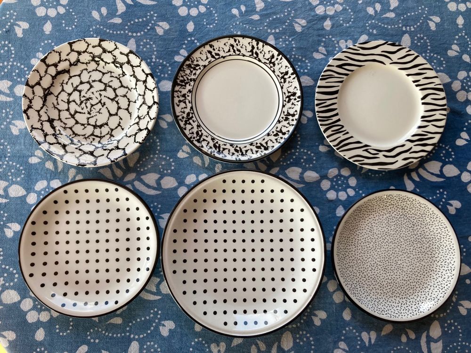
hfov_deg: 63.4
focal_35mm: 28
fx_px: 381
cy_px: 176
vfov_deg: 49.7
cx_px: 236
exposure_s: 1/121
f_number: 1.8
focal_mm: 3.99
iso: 32
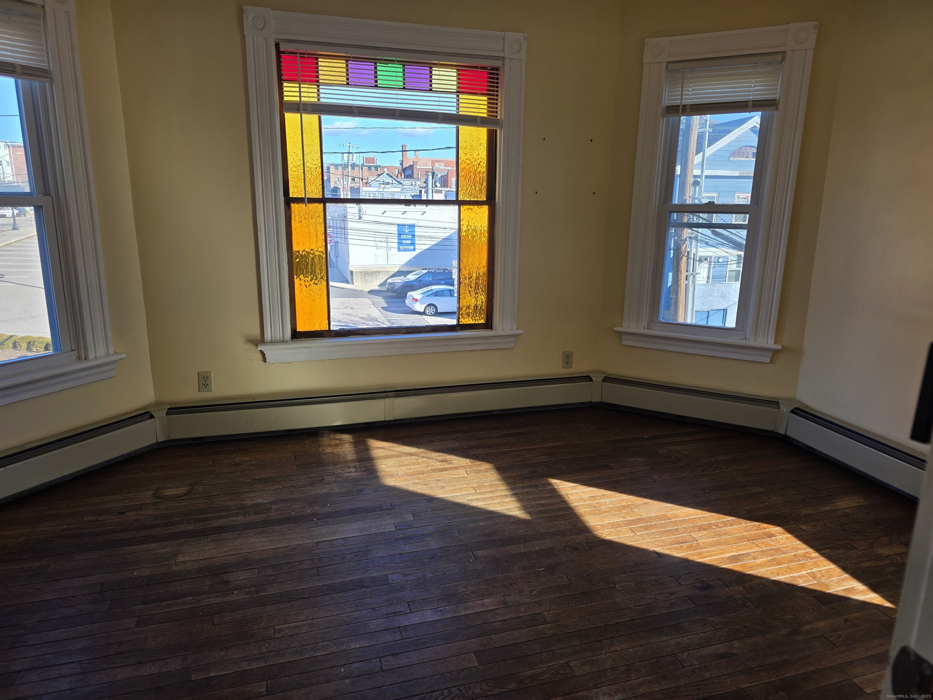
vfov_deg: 58.9
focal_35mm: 23
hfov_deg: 73.9
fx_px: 620
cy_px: 350
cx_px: 466
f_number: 1.7
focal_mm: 6.3
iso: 32
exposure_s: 1/359
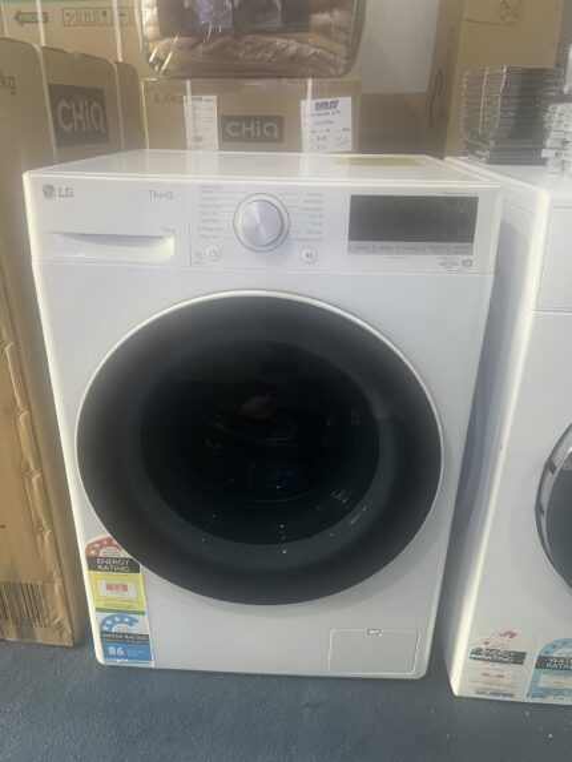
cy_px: 381
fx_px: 573
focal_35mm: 26
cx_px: 286
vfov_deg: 67.3
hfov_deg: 53.1
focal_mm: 5.7
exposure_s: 1/50
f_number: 1.5
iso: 100
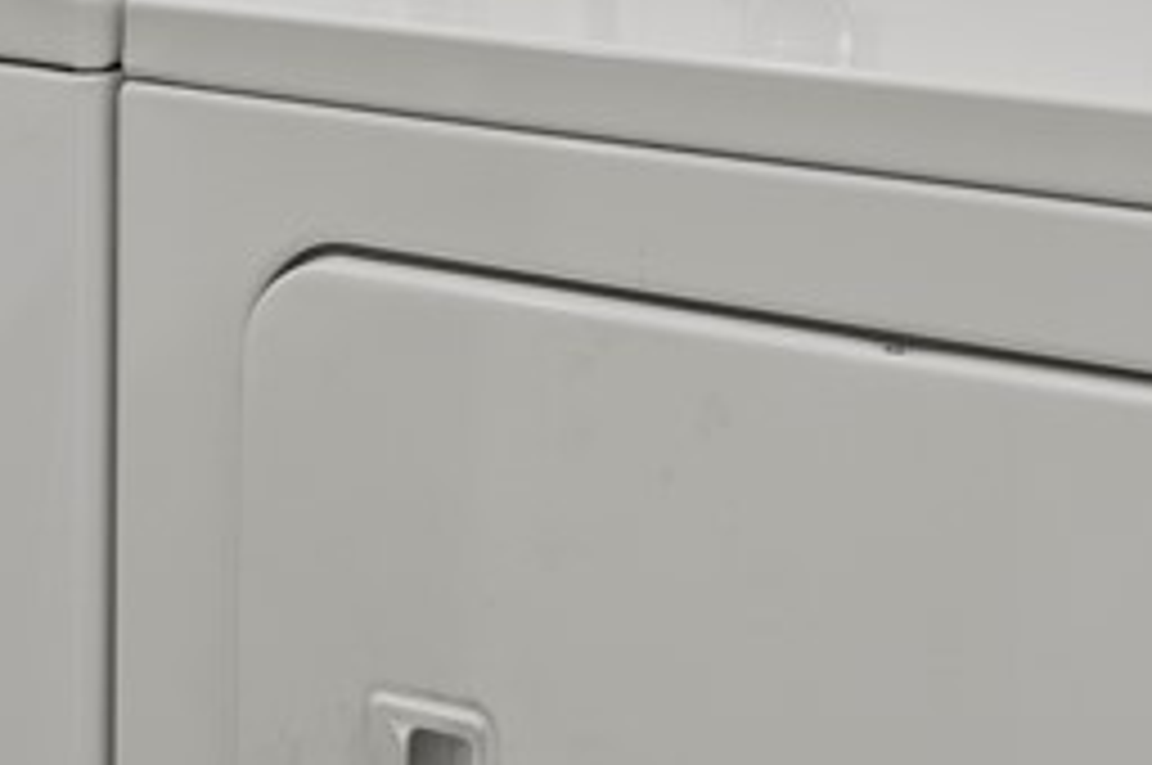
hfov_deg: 29.6
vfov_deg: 17.8
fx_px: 2173
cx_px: 490
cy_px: -392
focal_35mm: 68
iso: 200
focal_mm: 16
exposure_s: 10
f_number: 9
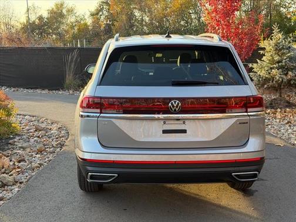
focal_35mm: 48
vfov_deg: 30.3
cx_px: 148
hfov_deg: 39.7
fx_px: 410
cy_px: 111
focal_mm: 6.76
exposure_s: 1/331
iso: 80
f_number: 1.78
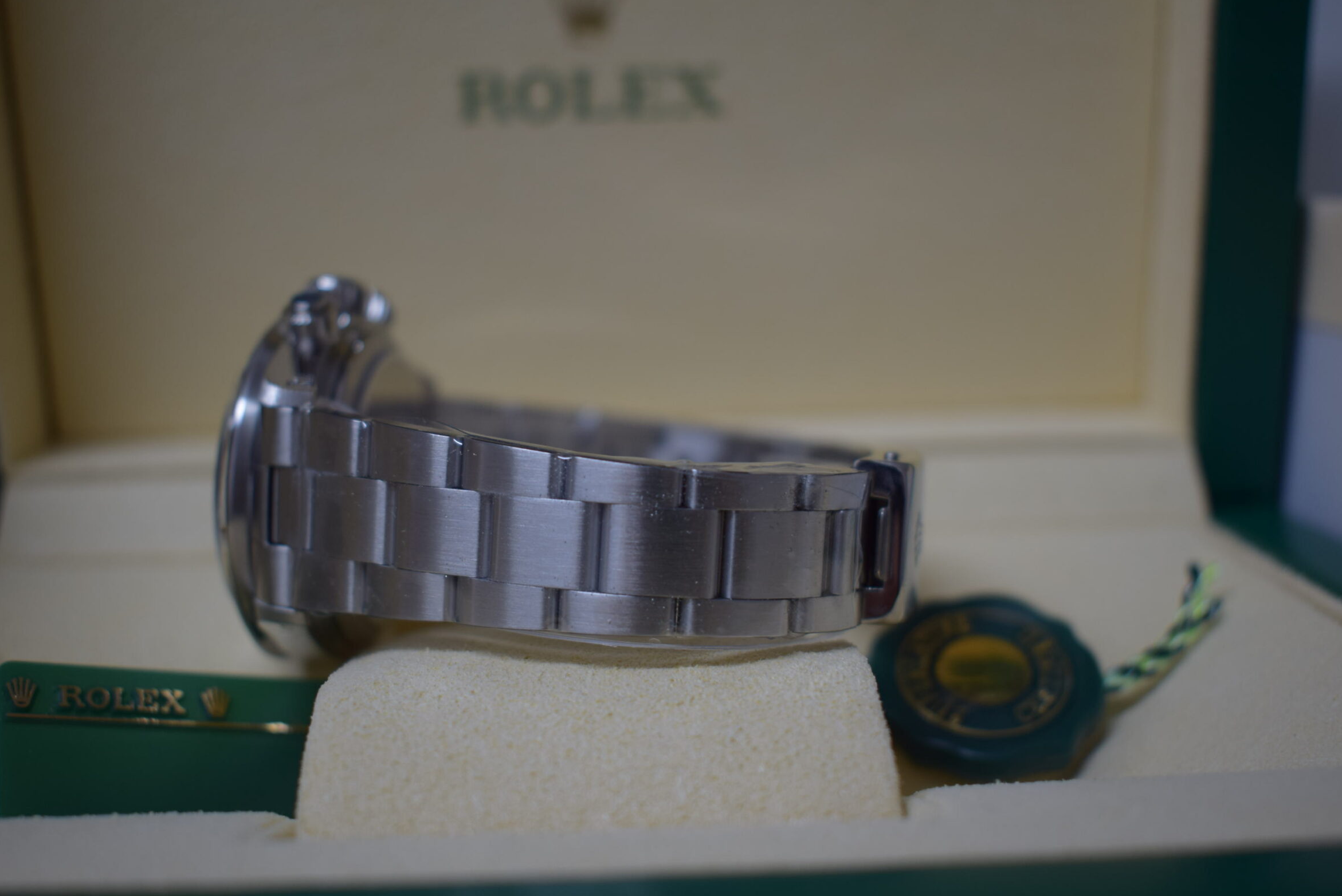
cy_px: 465
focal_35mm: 48
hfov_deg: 41.4
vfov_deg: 28.4
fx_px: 1774
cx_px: 677
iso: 250
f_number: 4.2
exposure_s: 1/60
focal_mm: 29
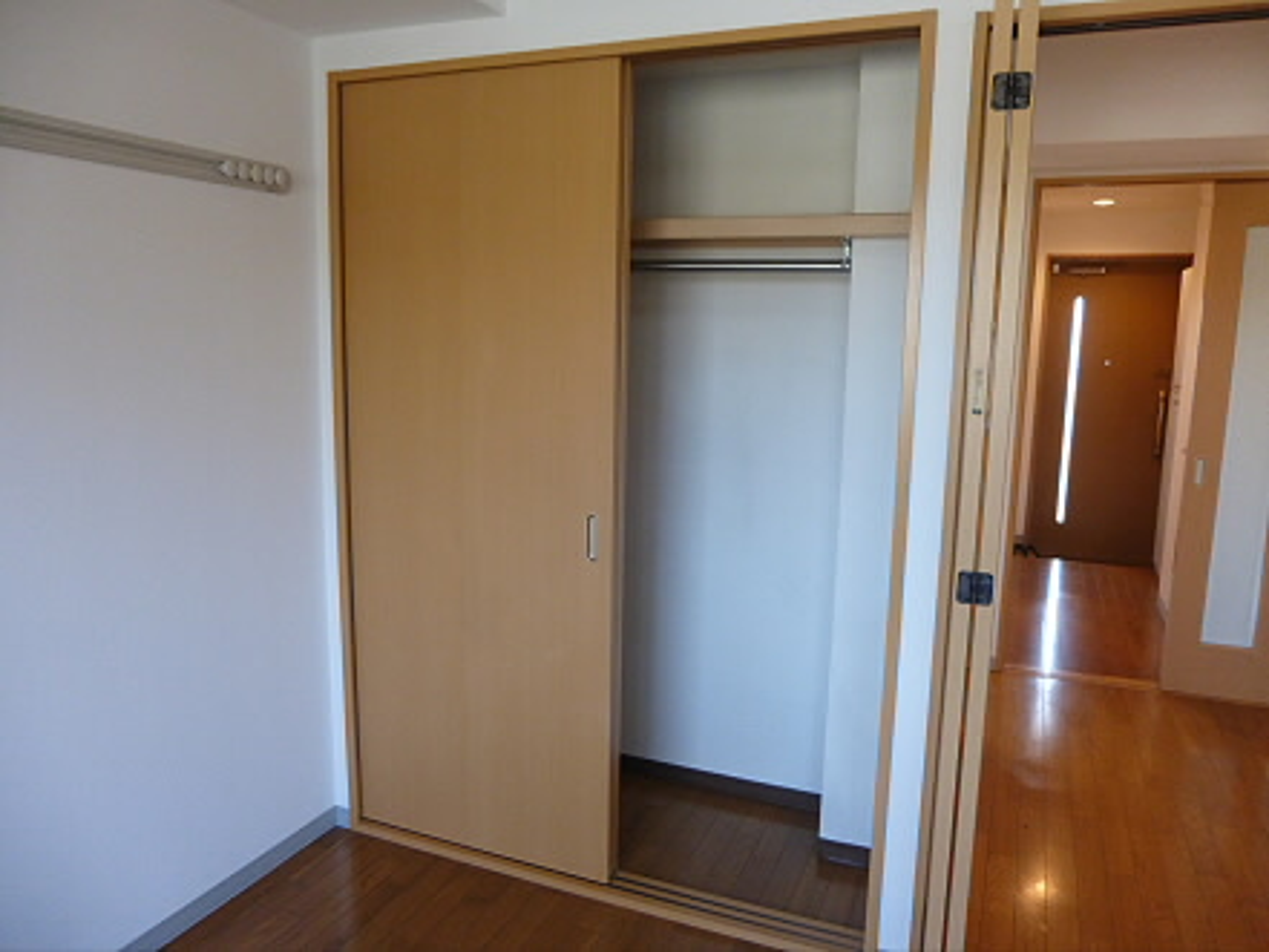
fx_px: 917
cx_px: 634
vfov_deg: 54.9
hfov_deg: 69.4
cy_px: 476
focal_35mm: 25
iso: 320
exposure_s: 1/60
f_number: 3.1
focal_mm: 4.5
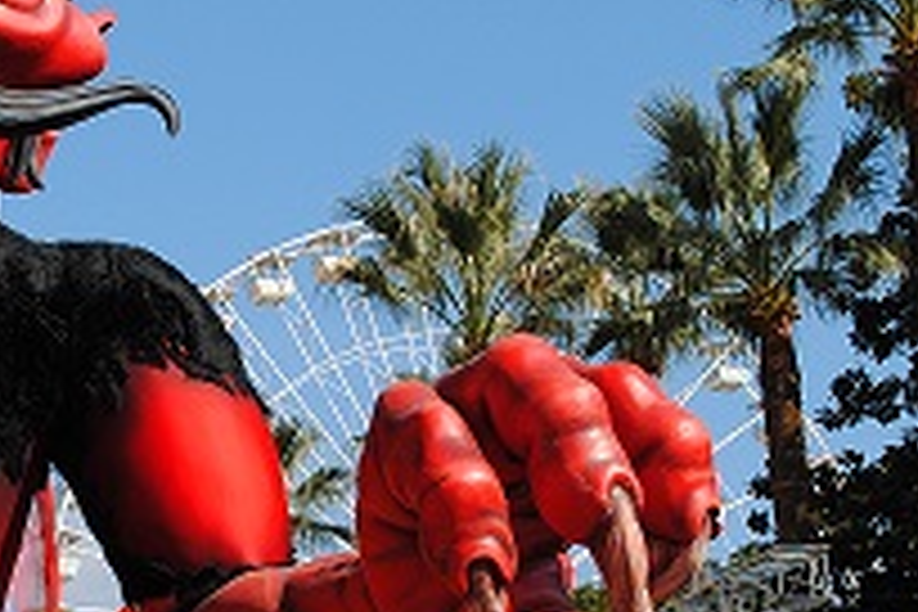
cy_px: 320
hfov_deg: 18.8
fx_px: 2728
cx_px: 126
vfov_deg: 12.8
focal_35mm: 107
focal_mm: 30
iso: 100
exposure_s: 1/250
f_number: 8
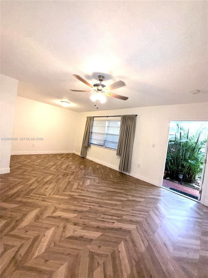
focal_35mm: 14
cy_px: 139
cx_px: 104
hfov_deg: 85.7
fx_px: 112
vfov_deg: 102.1
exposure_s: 1/72
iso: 80
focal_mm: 2.22
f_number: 2.2
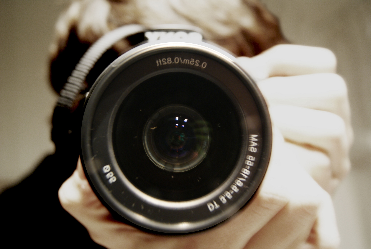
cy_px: 124
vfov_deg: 34.3
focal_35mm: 39
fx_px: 402
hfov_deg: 49.5
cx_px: 186
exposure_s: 1/4
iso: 400
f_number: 4
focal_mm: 26
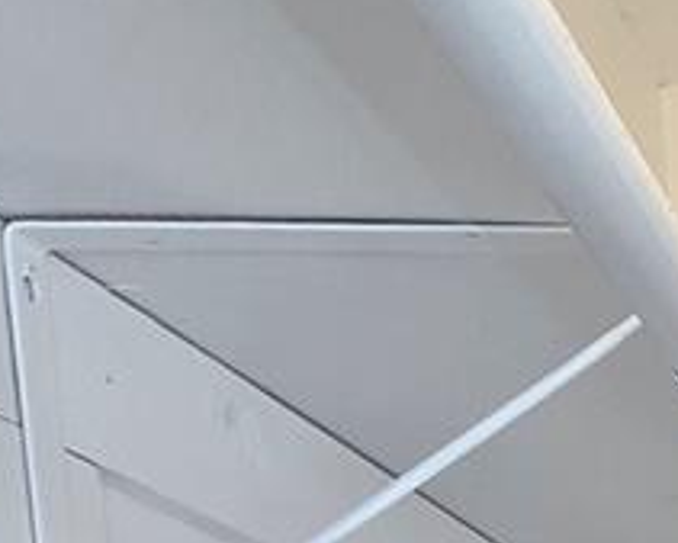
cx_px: 1244
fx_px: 1445
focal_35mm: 72
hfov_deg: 19.3
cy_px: 1086
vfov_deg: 16.3
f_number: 2.2
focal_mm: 2.2
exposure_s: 1/60
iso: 125
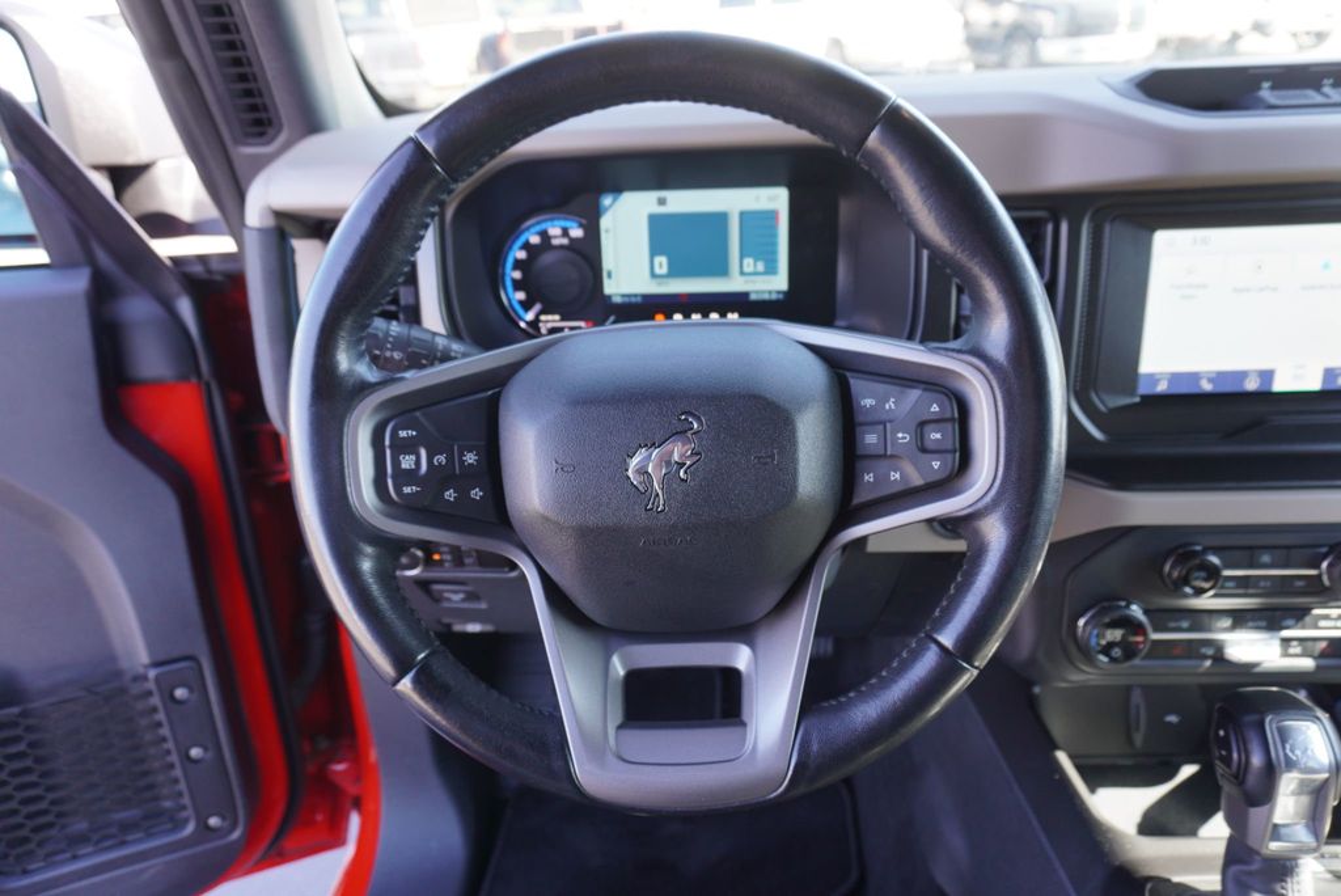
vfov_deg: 53.2
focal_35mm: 24
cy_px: 448
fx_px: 894
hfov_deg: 73.7
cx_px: 670
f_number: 4
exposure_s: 1/60
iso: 200
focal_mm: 16
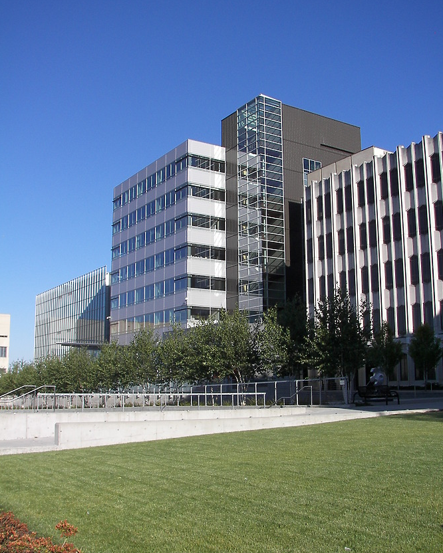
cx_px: 222
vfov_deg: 47.9
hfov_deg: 39.2
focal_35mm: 38
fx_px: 623
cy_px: 282
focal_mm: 6
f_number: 4
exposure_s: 1/500
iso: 50
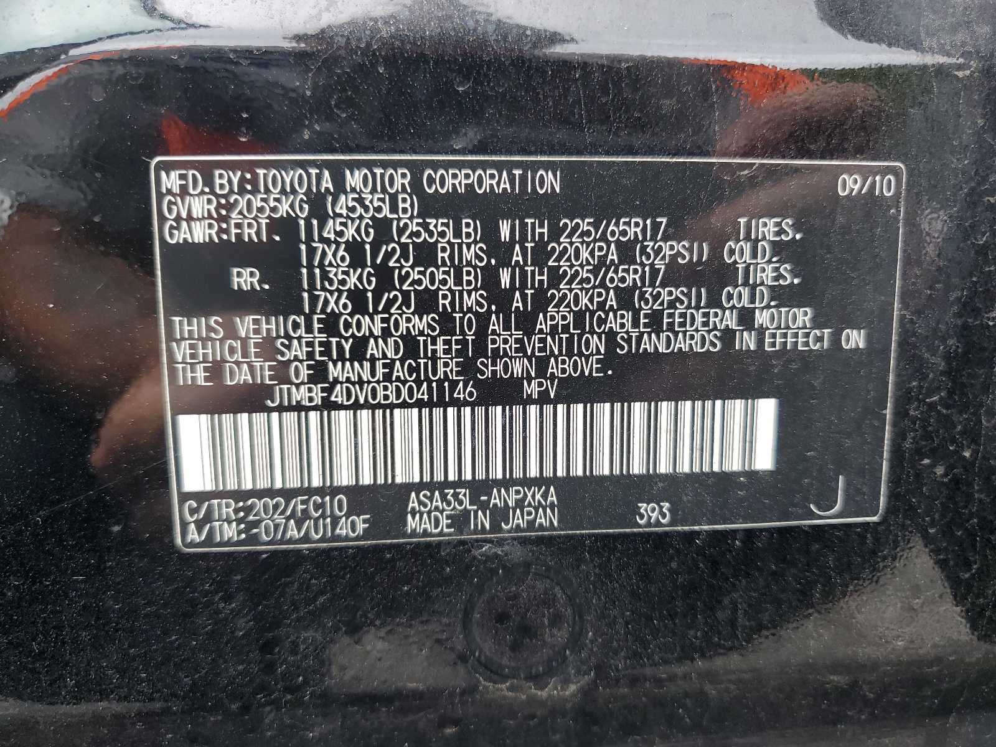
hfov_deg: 67.3
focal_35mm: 26
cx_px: 498
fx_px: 748
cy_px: 374
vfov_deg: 53.1
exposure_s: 1/60.2
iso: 57
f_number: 1.5
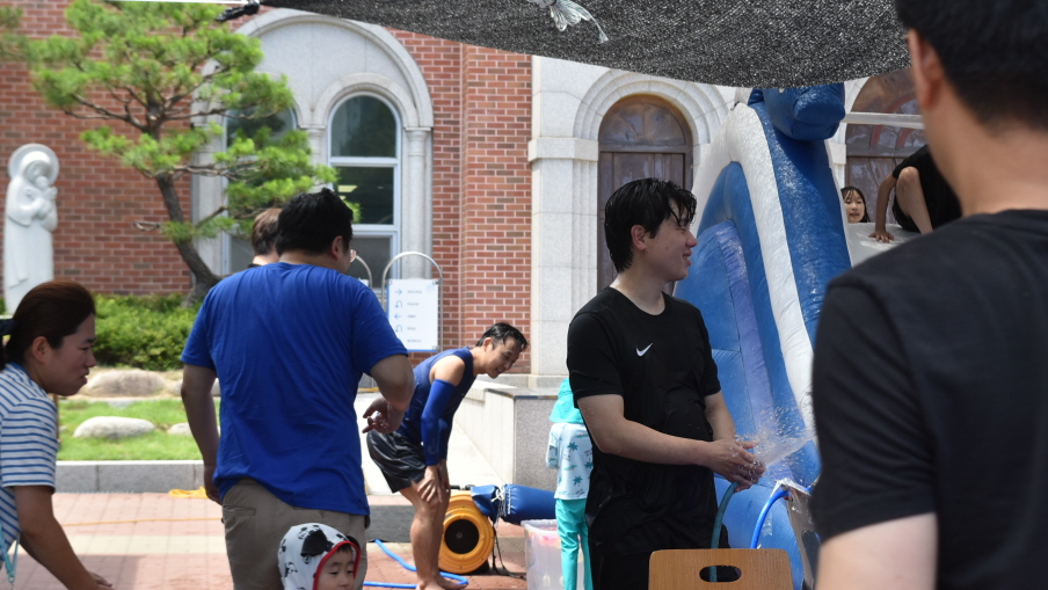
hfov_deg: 26.5
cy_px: 374
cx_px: 504
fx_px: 2224
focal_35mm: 80
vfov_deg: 15.1
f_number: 7.1
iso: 400
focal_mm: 46
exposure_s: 1/200
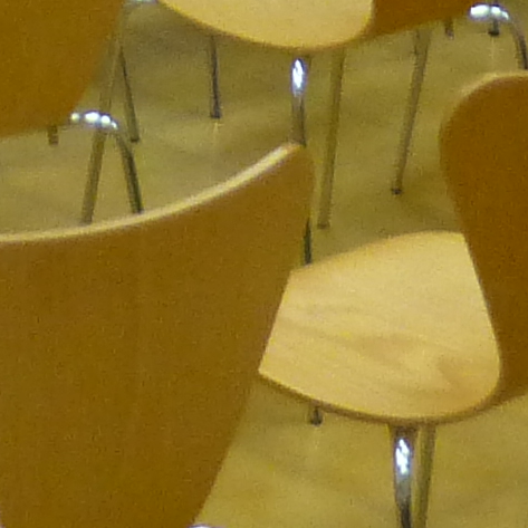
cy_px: -543
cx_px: 294
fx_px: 3486
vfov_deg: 8.2
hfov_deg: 8.7
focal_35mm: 202
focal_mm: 4.3
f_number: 3.3
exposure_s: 1/60
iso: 320
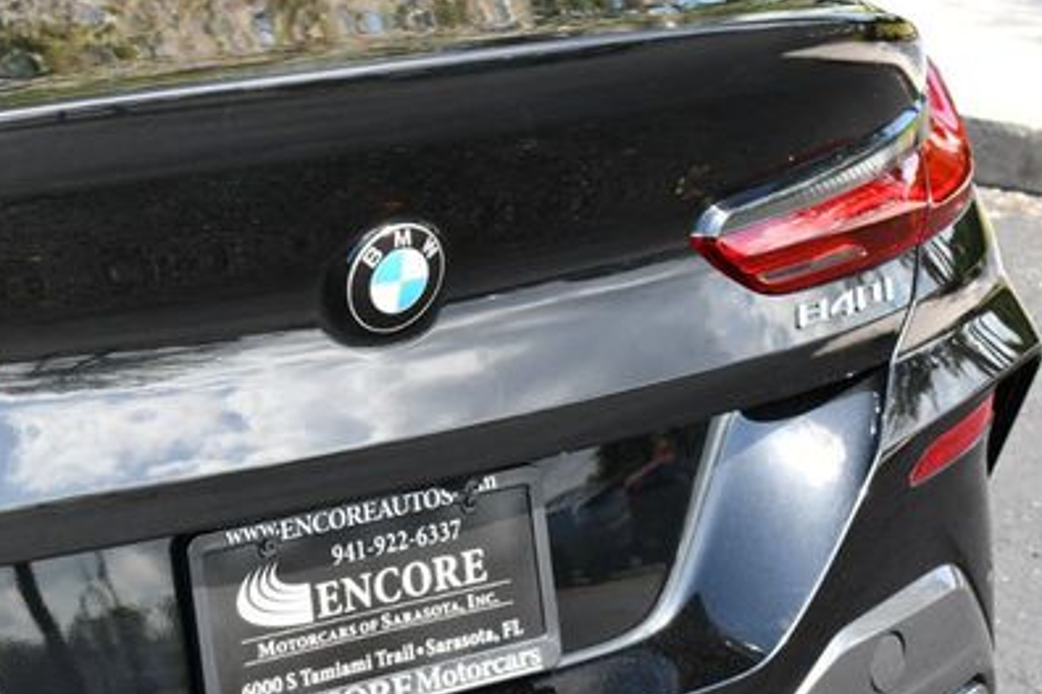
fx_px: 2807
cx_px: 221
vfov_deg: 14.1
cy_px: 448
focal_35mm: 97
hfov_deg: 20.8
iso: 200
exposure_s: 1/250
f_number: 6.3
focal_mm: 30
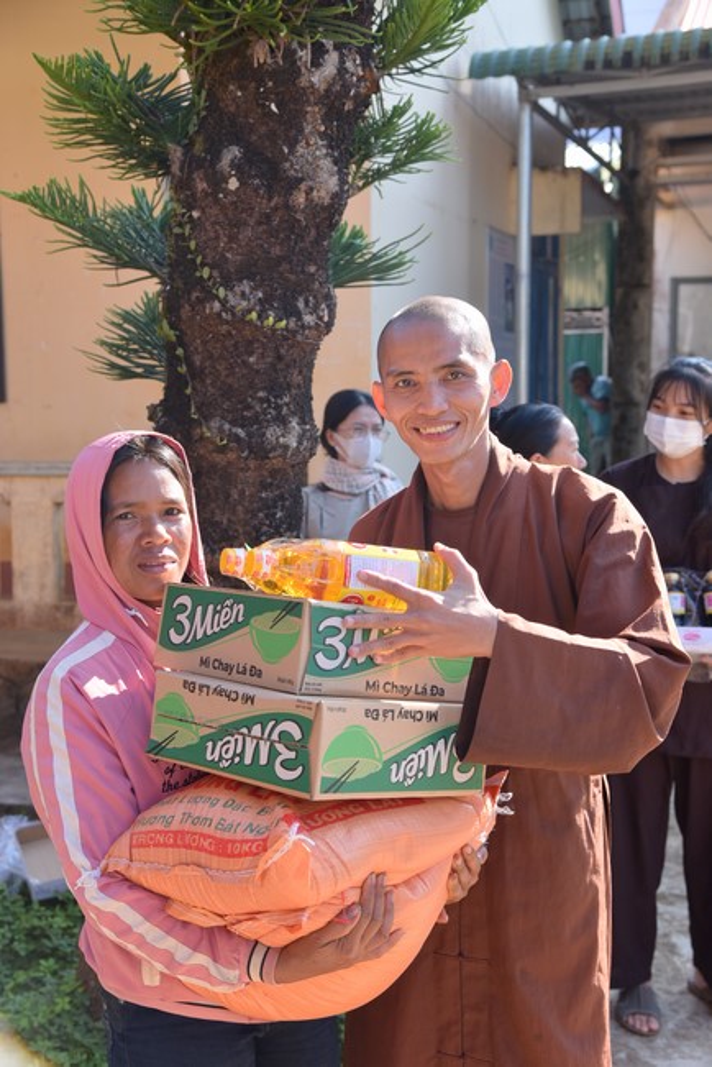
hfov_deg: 26.0
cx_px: 356
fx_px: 1541
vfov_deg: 38.2
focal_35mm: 52
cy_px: 534
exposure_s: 1/125
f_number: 6.3
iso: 100
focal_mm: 52
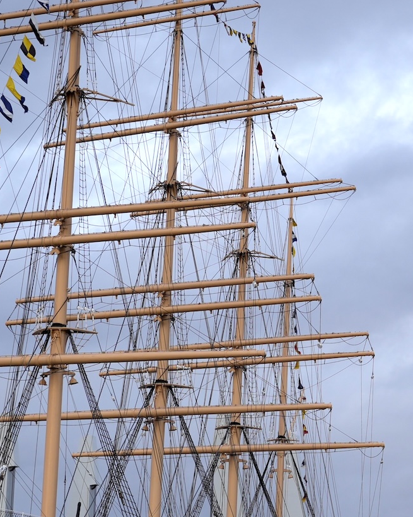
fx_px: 1849
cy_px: 292
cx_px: 516
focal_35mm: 121
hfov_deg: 12.4
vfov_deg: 15.9
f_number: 4
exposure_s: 1/500
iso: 100
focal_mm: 44
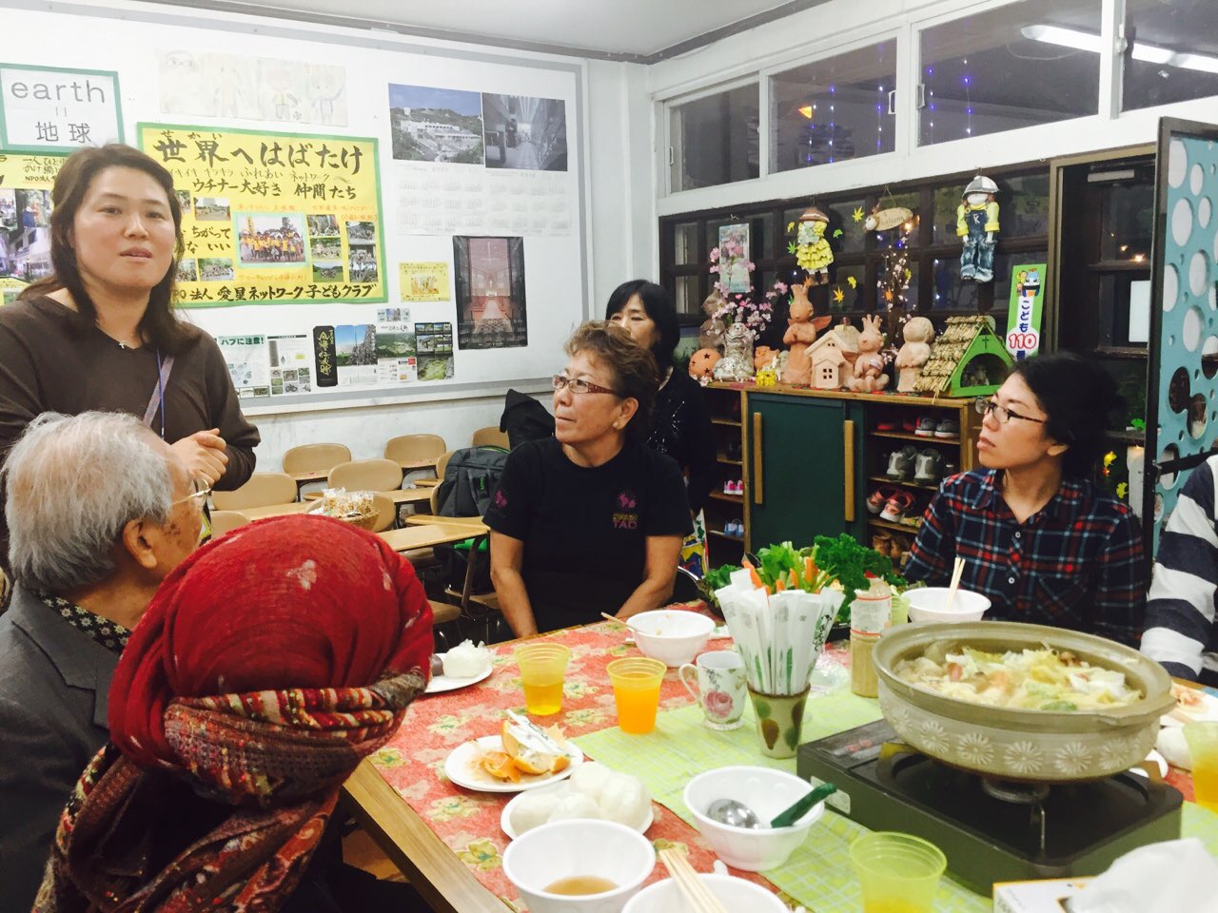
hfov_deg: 61.7
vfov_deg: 48.2
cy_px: 456
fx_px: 1020
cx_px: 609
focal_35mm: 29
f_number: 2.2
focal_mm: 4.15
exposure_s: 1/30
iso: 64
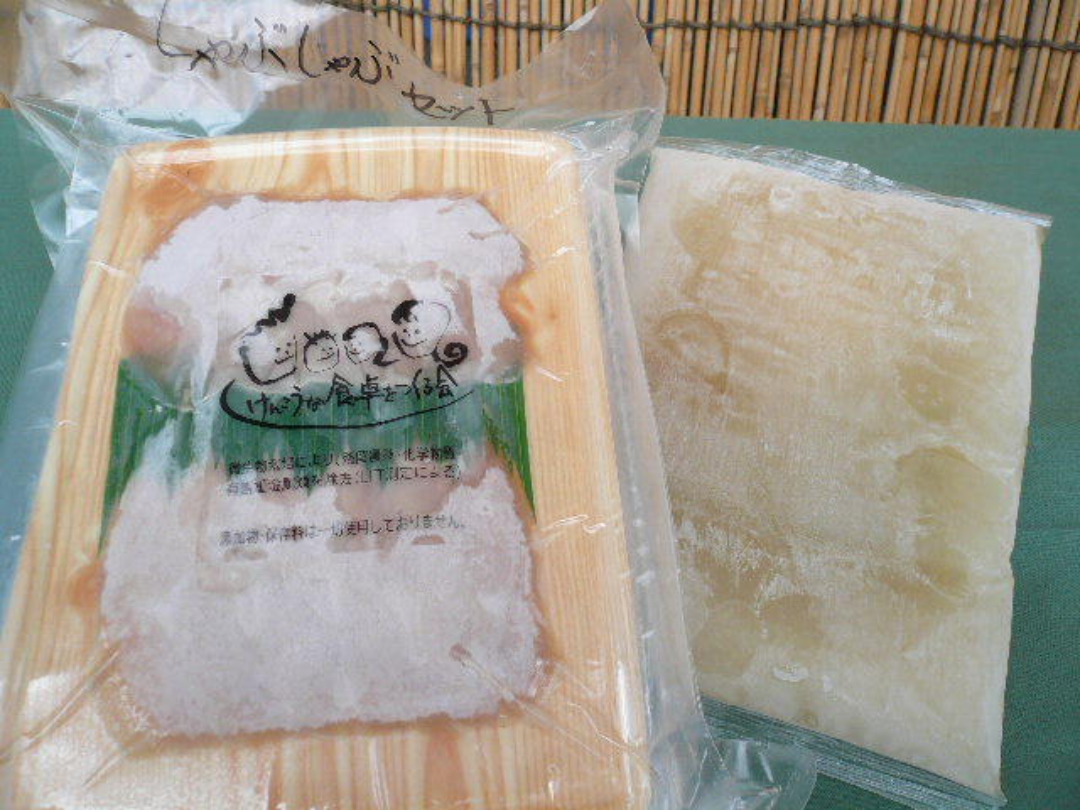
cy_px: 405
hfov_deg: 63.4
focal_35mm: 28
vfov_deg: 49.7
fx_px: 874
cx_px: 540
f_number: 2.8
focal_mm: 4.6
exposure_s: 1/800
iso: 100
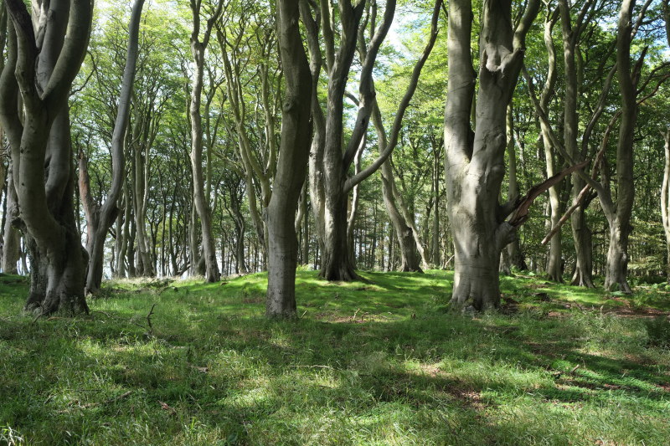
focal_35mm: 35
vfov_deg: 37.8
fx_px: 651
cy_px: 223
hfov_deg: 54.4
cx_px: 335
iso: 400
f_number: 4.5
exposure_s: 1/160
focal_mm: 23
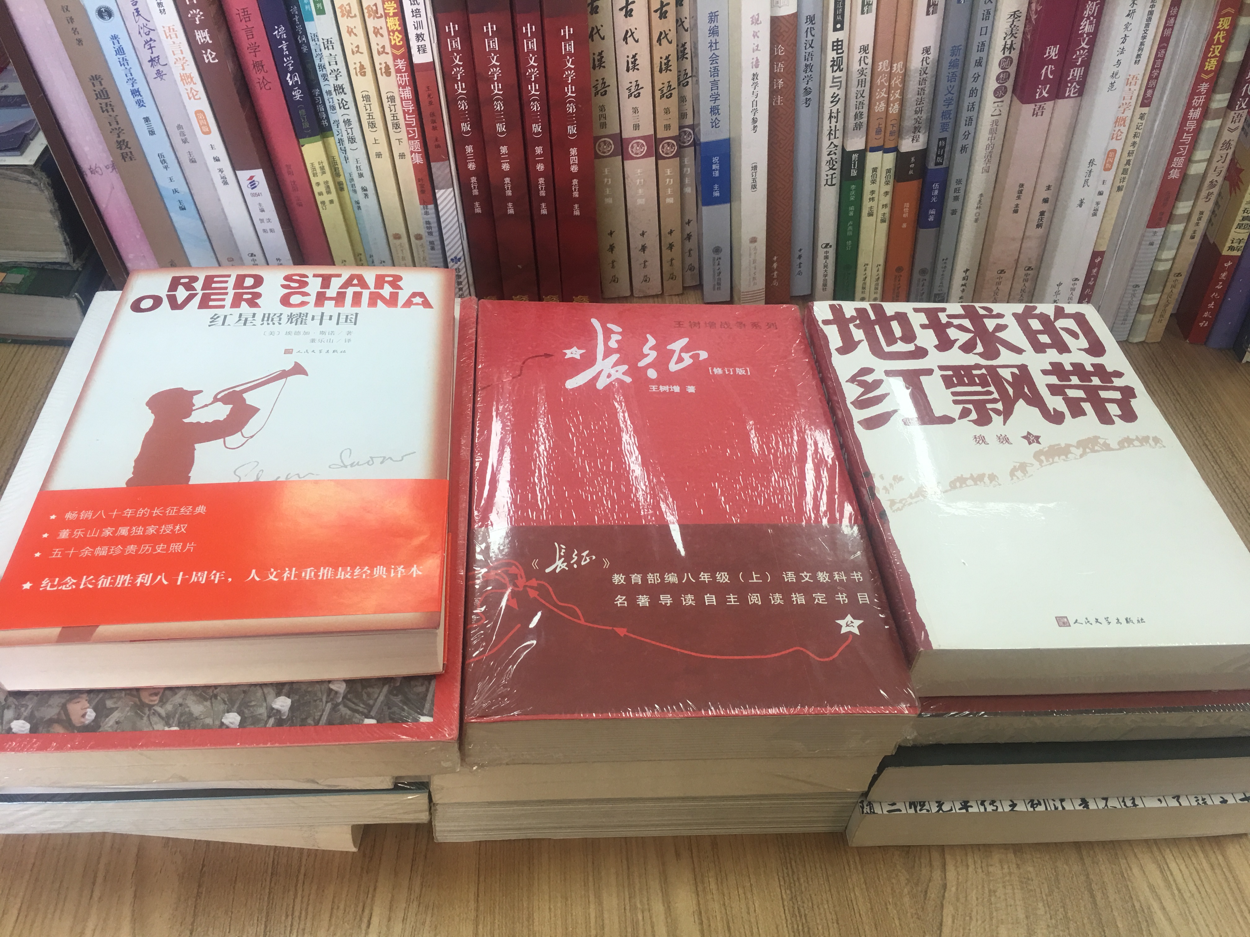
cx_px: 625
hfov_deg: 61.7
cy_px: 468
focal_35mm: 29
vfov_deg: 48.2
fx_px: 1047
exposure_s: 1/33
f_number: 2.2
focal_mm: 4.15
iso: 32
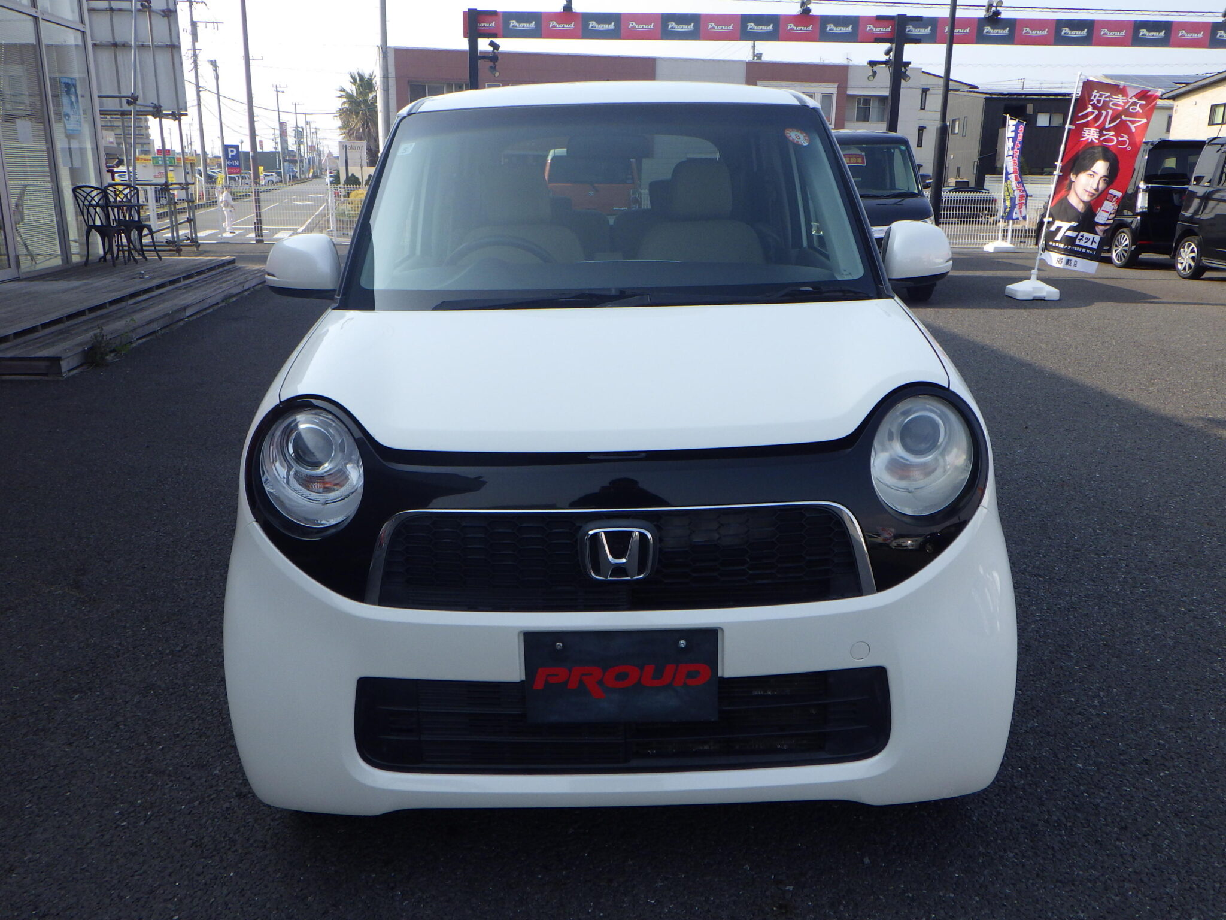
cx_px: 613
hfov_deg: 63.4
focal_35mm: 28
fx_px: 992
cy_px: 460
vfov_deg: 49.7
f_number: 4.2
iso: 125
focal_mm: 5
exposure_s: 1/500
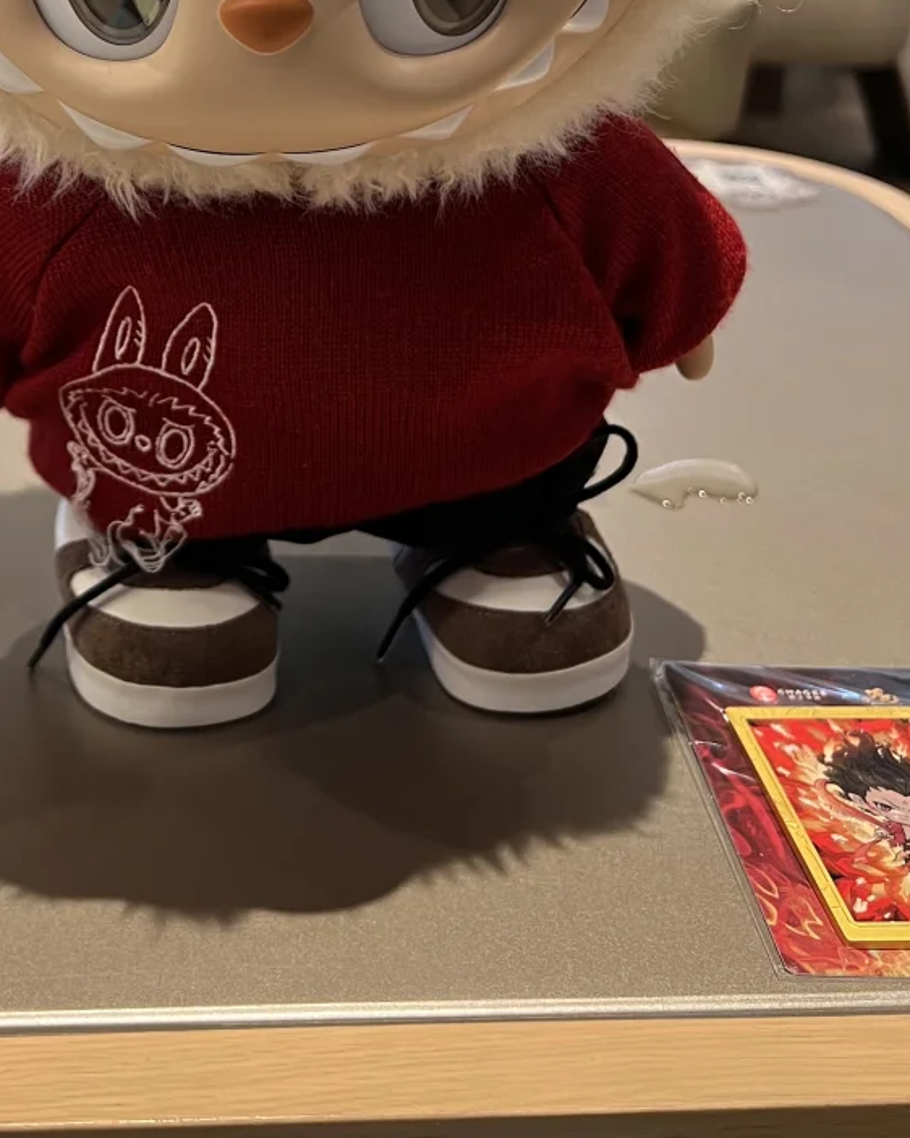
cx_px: 170
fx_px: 1751
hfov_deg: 28.4
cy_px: 110
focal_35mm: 52
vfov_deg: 34.0
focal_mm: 5.7
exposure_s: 1/50
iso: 80
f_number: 1.5
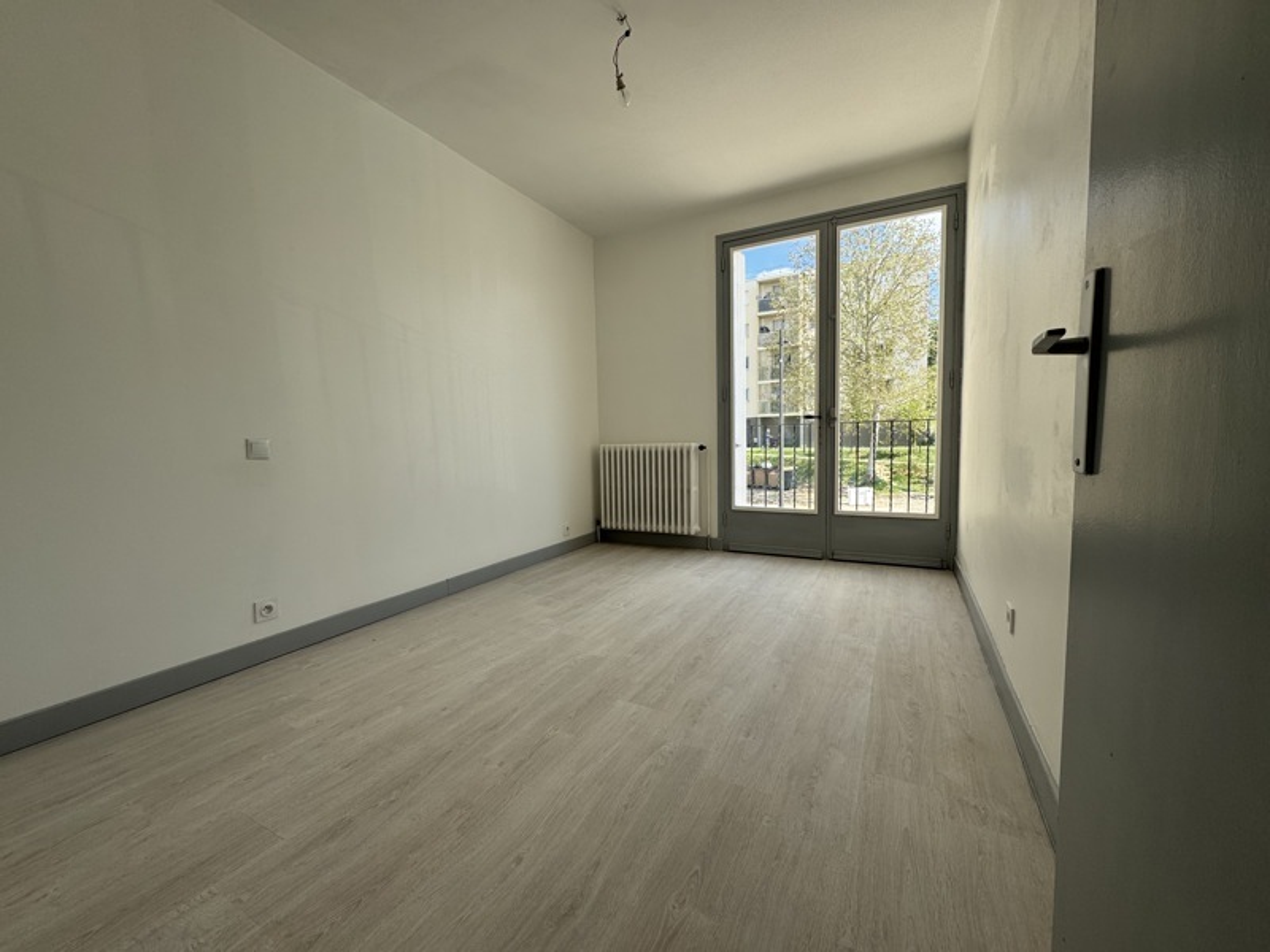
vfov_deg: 85.7
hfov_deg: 102.1
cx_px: 635
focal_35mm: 14
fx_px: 514
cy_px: 476
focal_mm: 2.22
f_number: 2.2
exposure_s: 1/610
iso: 40
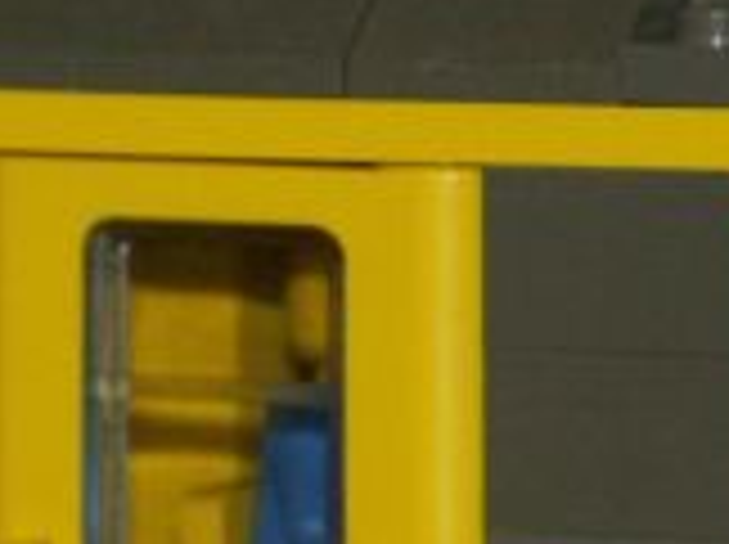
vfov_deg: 1.7
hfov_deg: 2.2
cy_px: 598
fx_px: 18757
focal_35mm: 892
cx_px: -225
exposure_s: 1/125
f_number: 3.2
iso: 200
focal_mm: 35.91
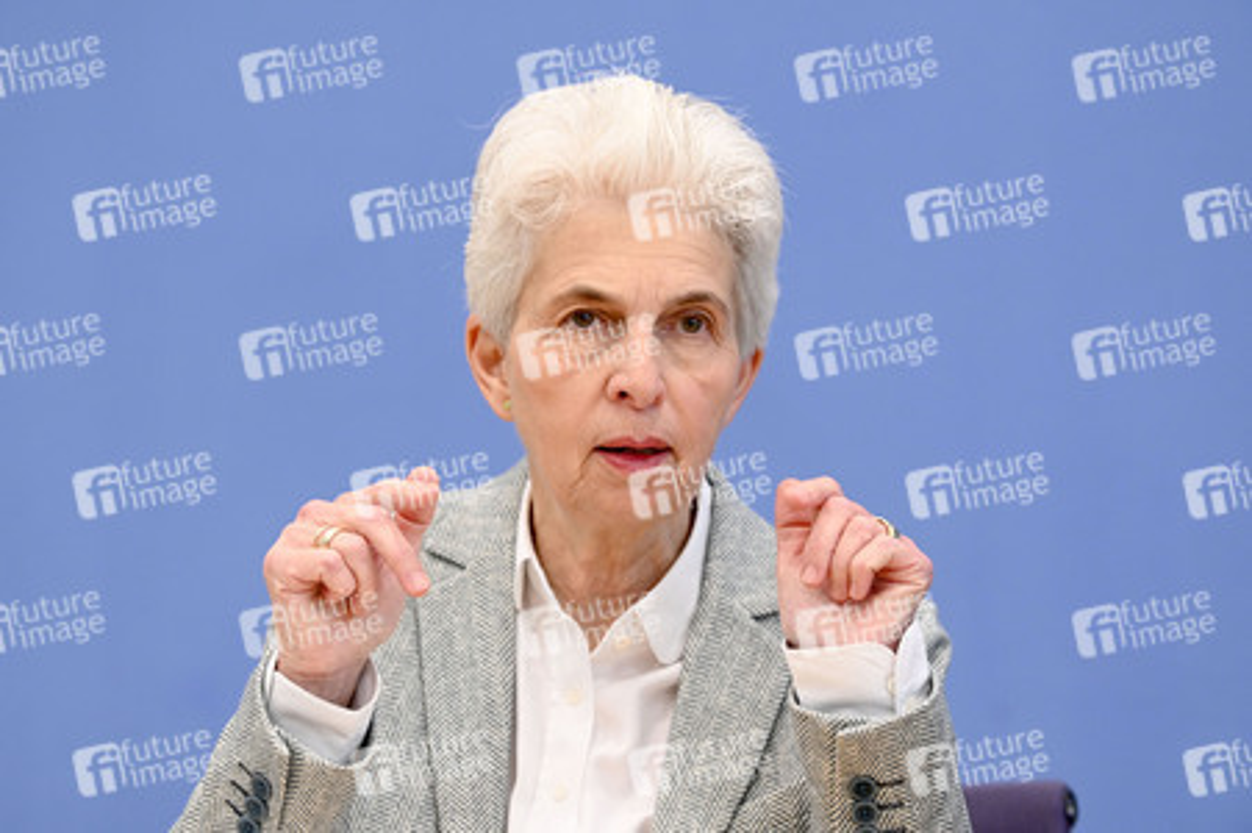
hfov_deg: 16.4
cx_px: 626
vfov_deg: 11.0
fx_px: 4344
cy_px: 416
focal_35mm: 125
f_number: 4.5
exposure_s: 1/800
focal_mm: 125
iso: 3200
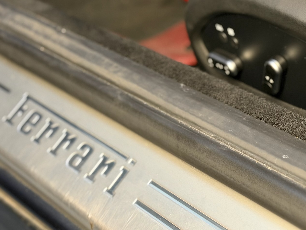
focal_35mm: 78
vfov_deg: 18.8
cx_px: 213
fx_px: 690
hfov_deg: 24.8
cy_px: 74
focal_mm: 6.76
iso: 500
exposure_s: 1/33
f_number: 1.78
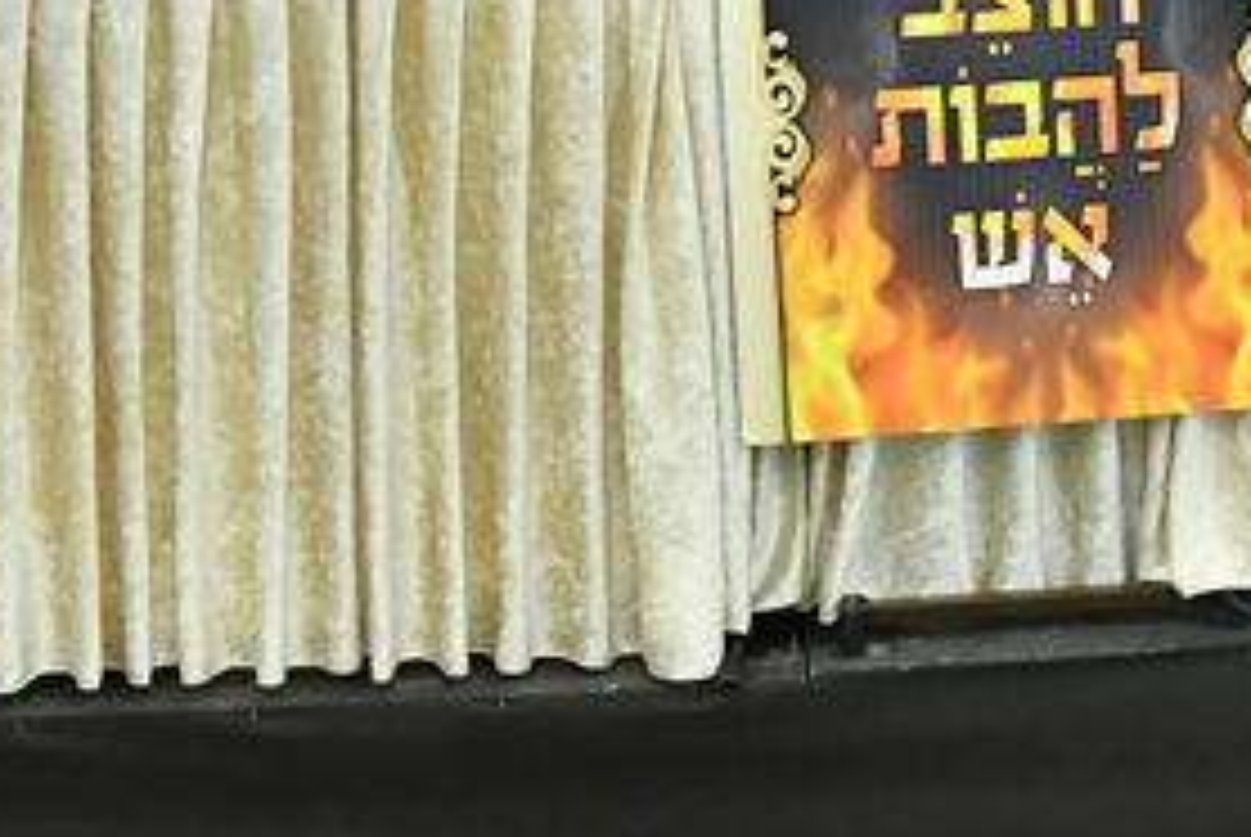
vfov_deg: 11.8
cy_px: -205
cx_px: 945
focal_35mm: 114
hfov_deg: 17.8
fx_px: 3966
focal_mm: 31
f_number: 4.5
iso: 4000
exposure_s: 1/320
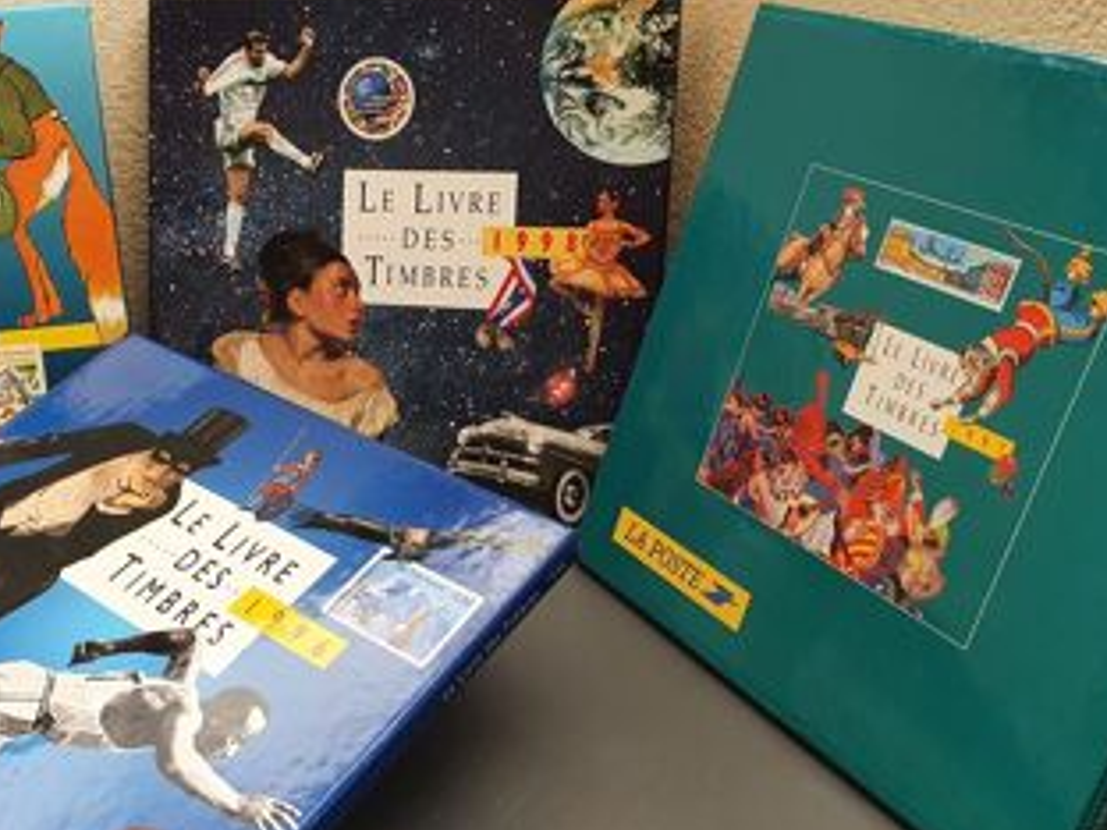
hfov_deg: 46.4
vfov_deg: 36.0
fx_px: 1279
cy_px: 408
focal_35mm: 40
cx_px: 412
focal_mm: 4.32
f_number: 2.4
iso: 50
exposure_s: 1/117
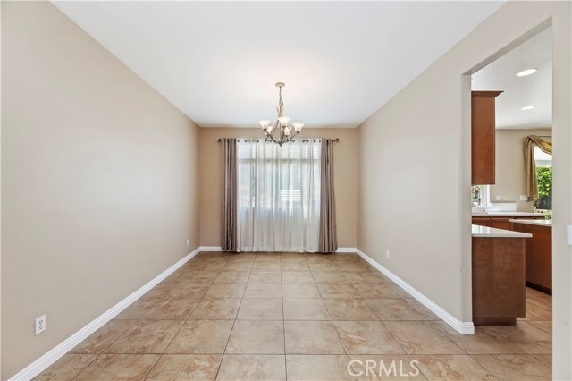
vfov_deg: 81.1
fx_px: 222
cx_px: 286
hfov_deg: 104.3
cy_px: 190
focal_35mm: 14
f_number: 10
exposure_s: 1/10
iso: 500
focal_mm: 14
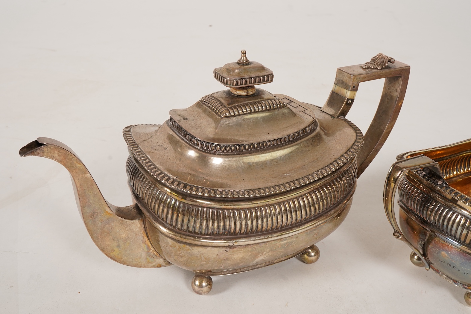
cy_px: 157
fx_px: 589
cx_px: 236
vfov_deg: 29.9
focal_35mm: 45
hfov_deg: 43.6
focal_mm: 30
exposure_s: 1/125
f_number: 22
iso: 400
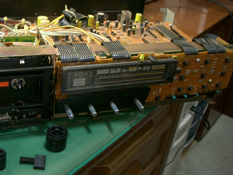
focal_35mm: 50
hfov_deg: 37.6
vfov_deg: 29.0
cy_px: 65
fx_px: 337
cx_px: 70
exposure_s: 1/8
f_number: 2.6
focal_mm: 5.8
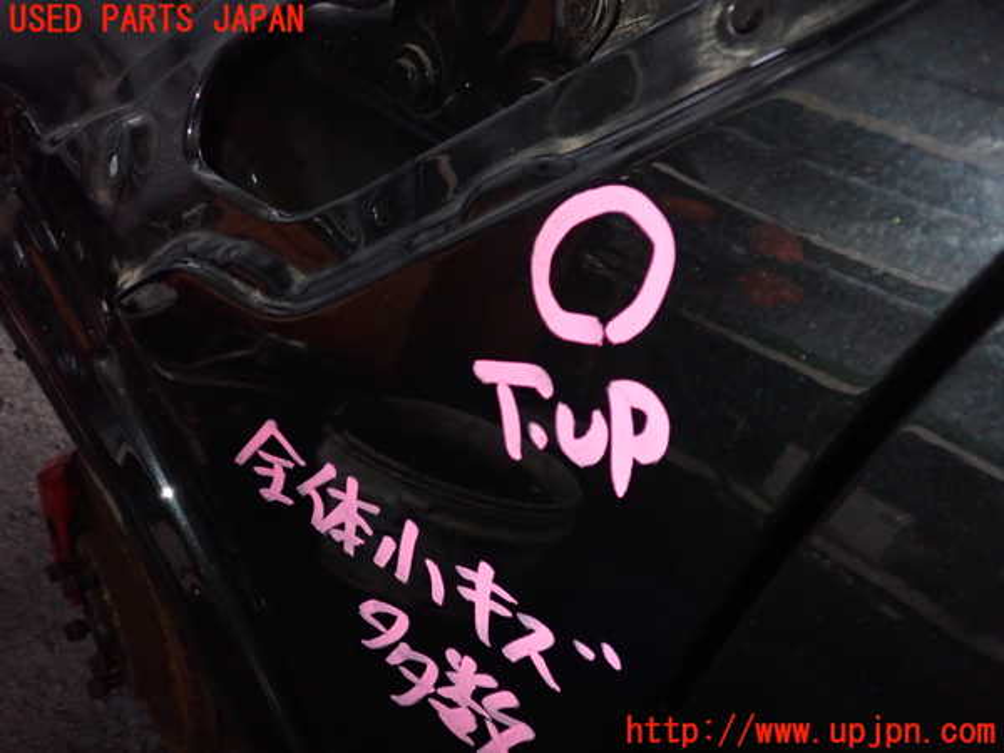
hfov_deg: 60.0
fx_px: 870
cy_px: 376
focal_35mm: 30
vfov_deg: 46.8
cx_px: 502
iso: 800
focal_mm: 5.4
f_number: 6.3
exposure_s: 1/30
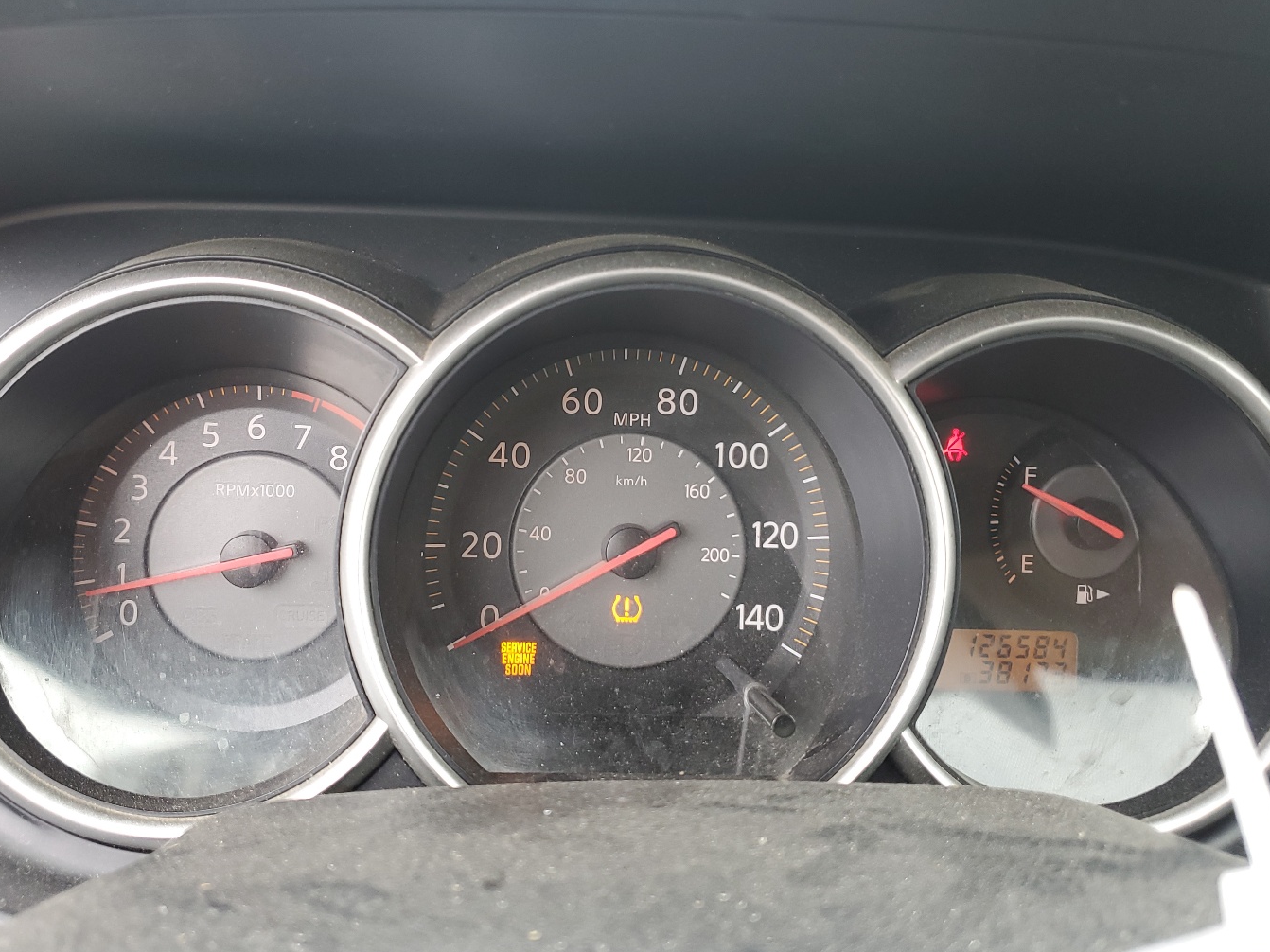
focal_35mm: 31
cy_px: 451
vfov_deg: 45.4
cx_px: 601
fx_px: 1137
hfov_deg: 58.3
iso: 60
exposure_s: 1/60.2
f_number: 1.5
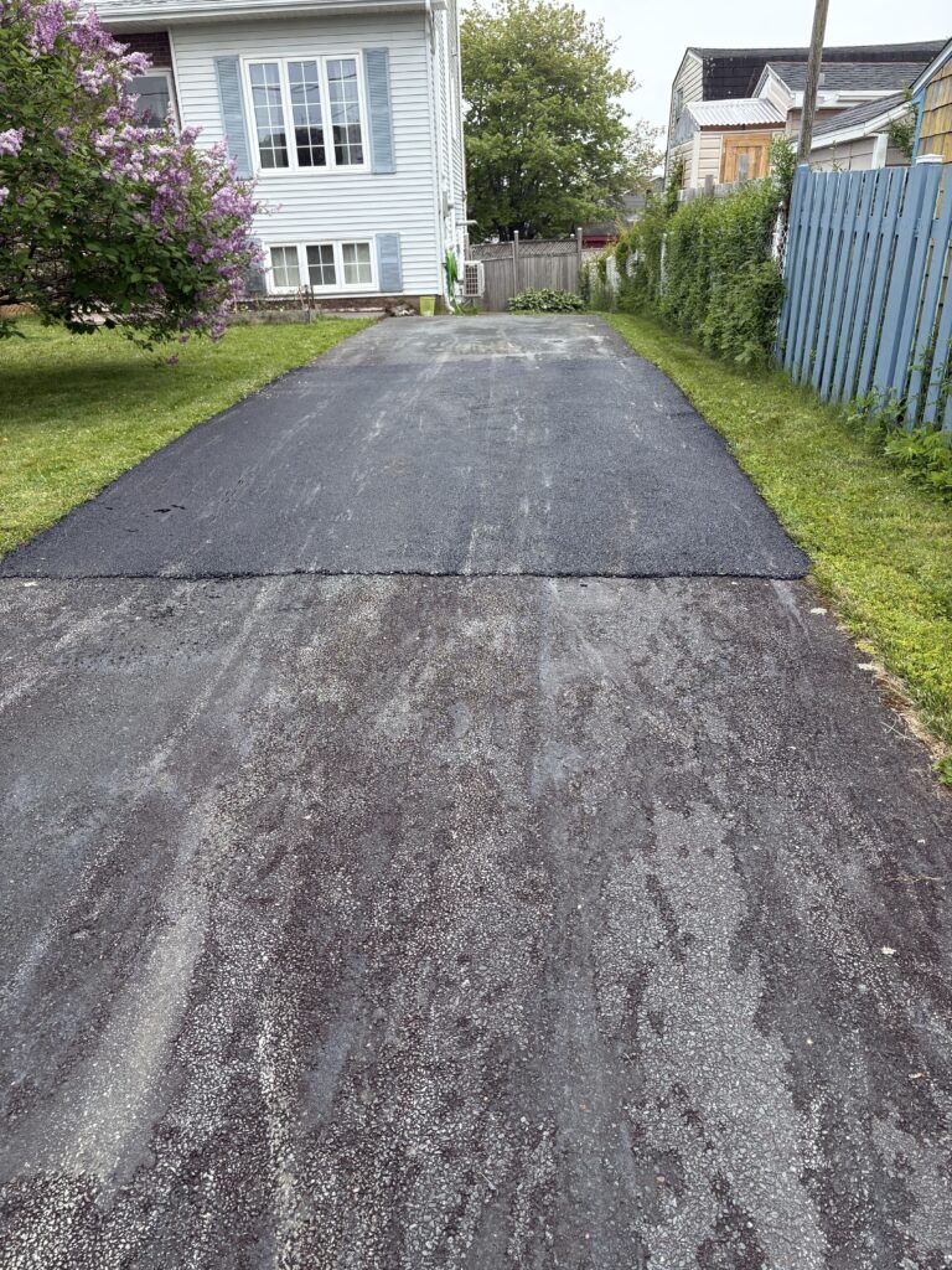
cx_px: 476
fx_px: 953
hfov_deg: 53.1
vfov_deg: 67.3
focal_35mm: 26
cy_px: 635
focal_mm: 5.96
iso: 50
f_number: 1.6
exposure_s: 1/1135
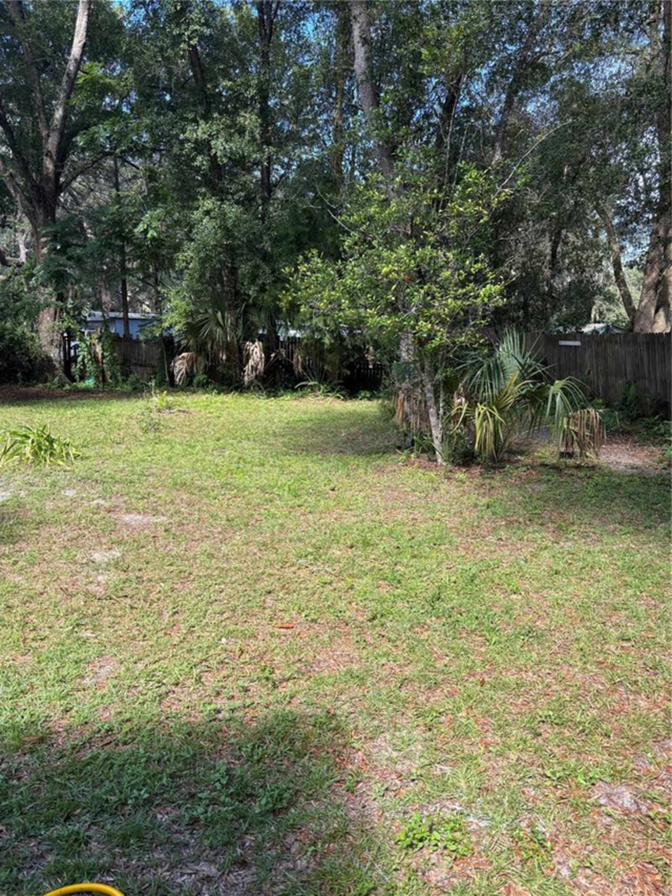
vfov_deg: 67.3
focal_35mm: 26
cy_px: 448
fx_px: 673
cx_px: 336
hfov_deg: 53.1
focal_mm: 5.96
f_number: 1.6
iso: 50
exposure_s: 1/454
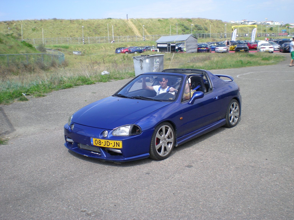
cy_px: 110
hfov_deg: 49.0
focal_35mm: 38
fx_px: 323
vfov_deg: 37.7
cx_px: 147
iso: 50
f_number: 4.6
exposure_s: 1/225
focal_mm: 6.3
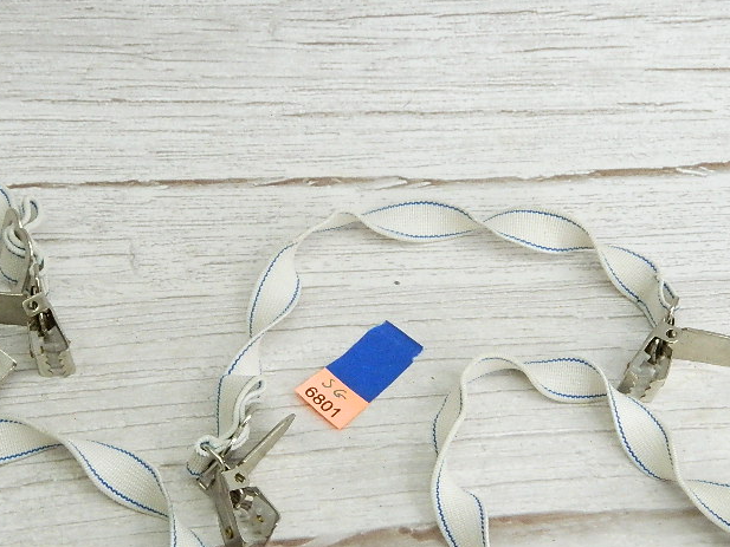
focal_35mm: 68
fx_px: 1434
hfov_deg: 28.5
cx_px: 323
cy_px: 422
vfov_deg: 21.4
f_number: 3.5
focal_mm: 7.3
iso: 400
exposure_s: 1/200
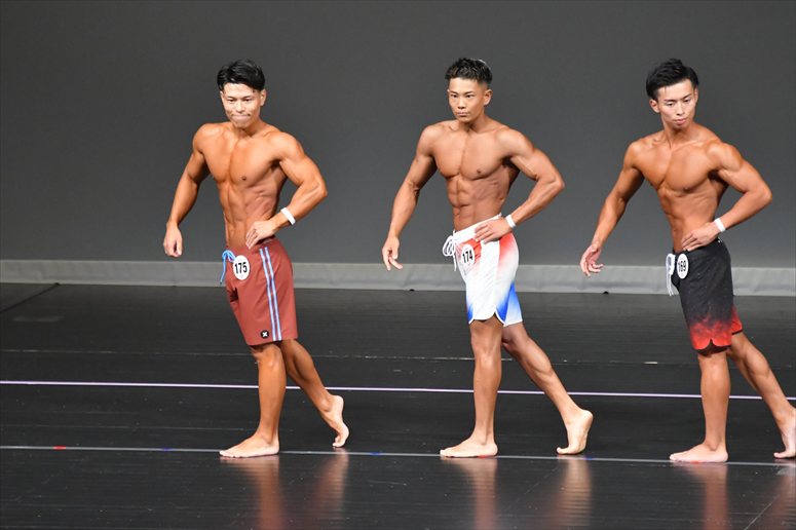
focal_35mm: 315
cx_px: 398
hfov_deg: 6.5
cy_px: 265
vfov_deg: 4.4
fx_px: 6962
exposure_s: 1/400
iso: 5000
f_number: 5.6
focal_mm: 210
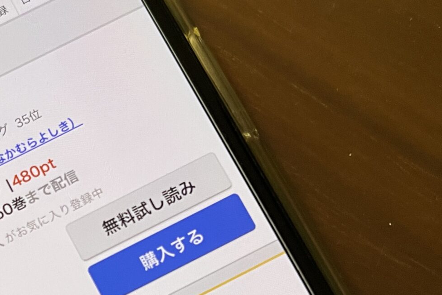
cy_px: 254
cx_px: -1
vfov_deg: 18.9
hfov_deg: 26.9
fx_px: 872
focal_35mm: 71
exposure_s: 1/60
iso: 320
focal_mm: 5.1
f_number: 1.6
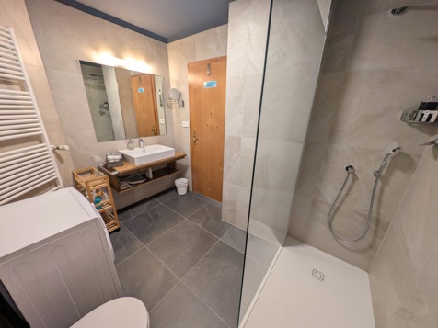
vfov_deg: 94.5
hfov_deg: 110.5
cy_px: 164
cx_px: 219
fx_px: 152
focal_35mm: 12
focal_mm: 2.23
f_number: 1.95
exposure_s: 1/20
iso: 61
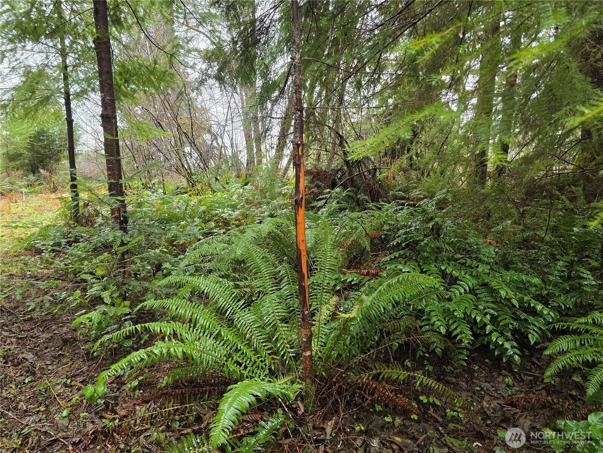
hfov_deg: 73.9
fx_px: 401
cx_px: 302
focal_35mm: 23
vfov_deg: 58.9
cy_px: 226
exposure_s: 1/120
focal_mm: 6.3
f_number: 1.7
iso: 320
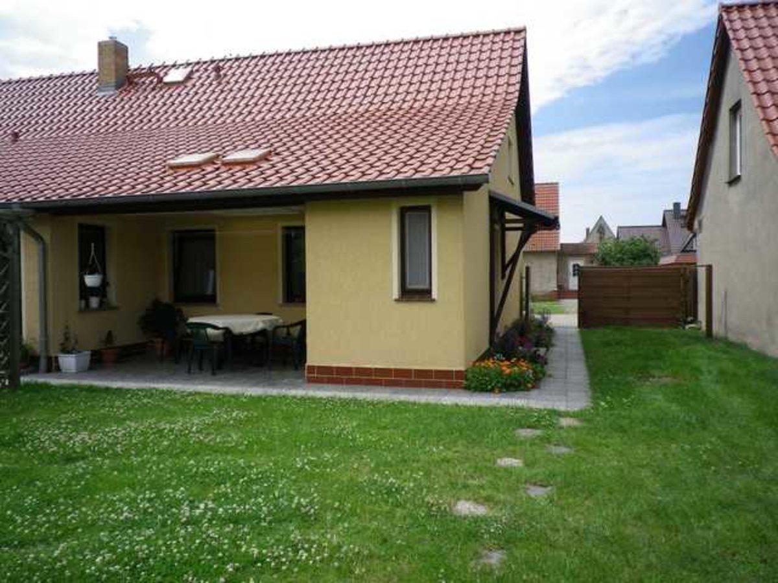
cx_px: 389
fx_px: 629
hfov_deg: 63.4
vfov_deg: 49.7
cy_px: 292
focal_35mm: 28
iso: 80
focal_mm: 5.05
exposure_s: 1/500
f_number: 3.5
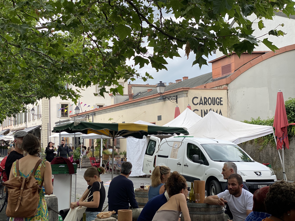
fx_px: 443
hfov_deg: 36.8
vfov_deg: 28.0
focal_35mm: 52
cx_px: 148
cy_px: 110
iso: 20
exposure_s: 1/773
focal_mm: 6
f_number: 2
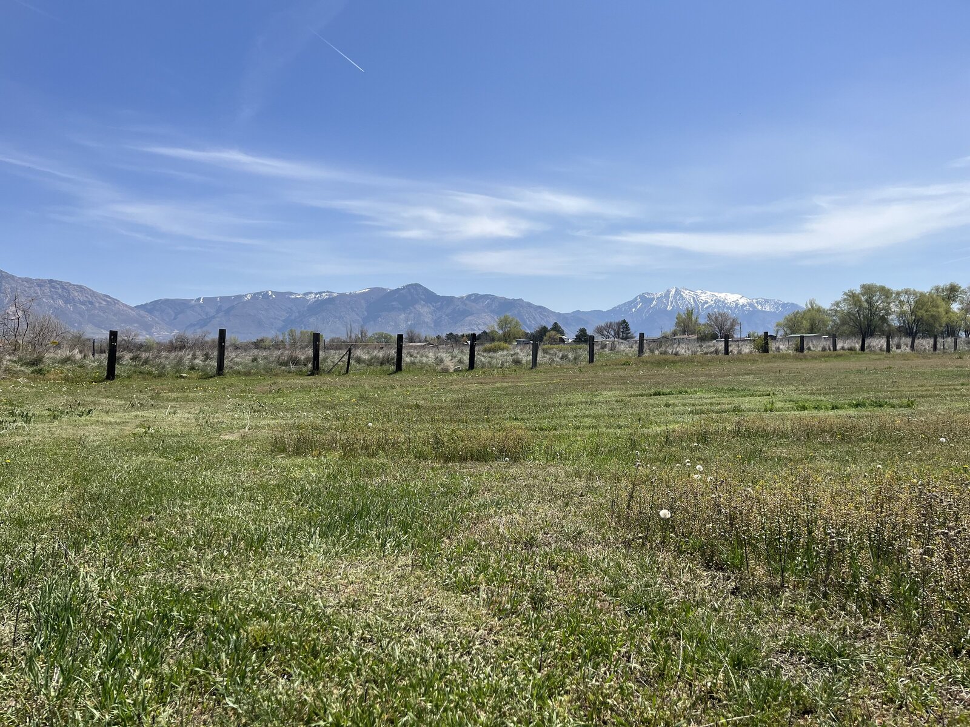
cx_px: 485
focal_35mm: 26
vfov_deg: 53.1
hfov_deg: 67.3
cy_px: 364
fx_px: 729
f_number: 1.6
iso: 50
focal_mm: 5.1
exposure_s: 1/5848
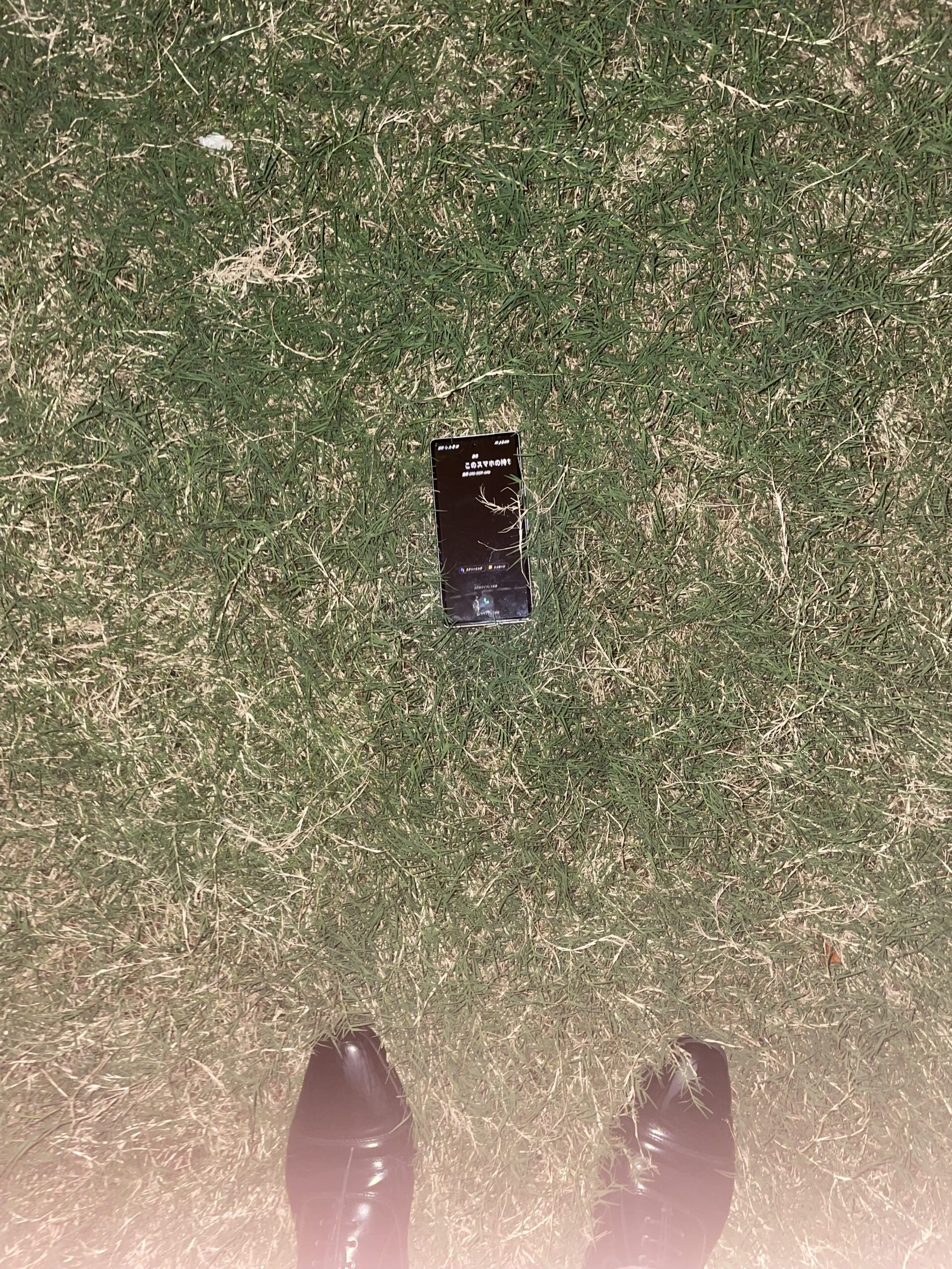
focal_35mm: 26
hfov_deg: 53.1
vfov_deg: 67.3
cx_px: 476
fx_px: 953
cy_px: 634
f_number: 1.6
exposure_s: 1/4
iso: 40
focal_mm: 4.2
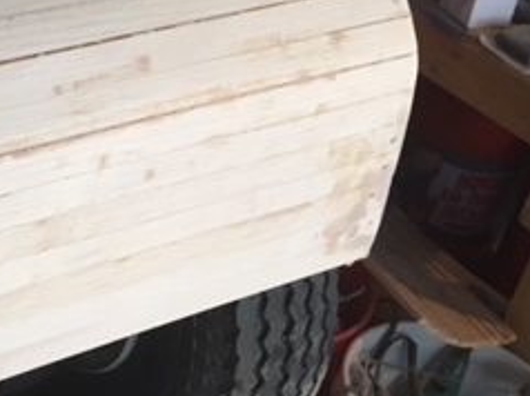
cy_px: -27
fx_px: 1193
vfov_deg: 18.2
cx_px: -91
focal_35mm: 78
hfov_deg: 23.1
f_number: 2.2
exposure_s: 1/30
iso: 125
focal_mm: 4.15
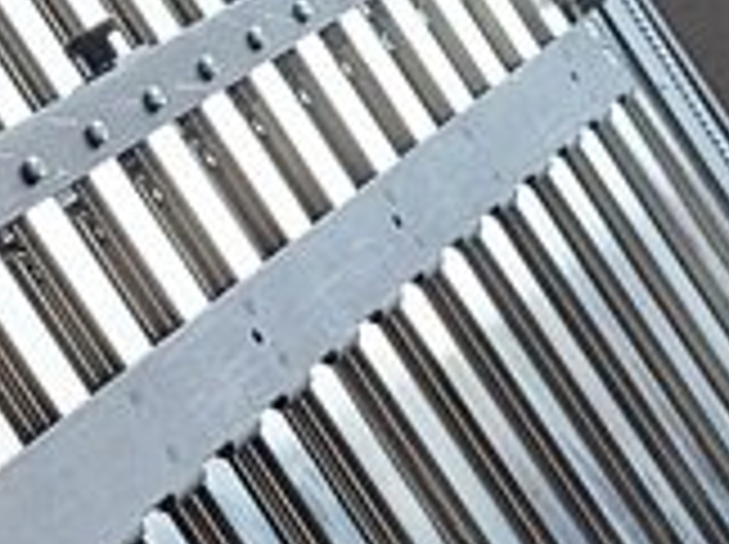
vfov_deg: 10.3
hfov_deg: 13.4
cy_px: 578
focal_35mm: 142
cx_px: -256
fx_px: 2986
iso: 250
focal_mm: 5.4
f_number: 1.8
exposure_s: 1/100
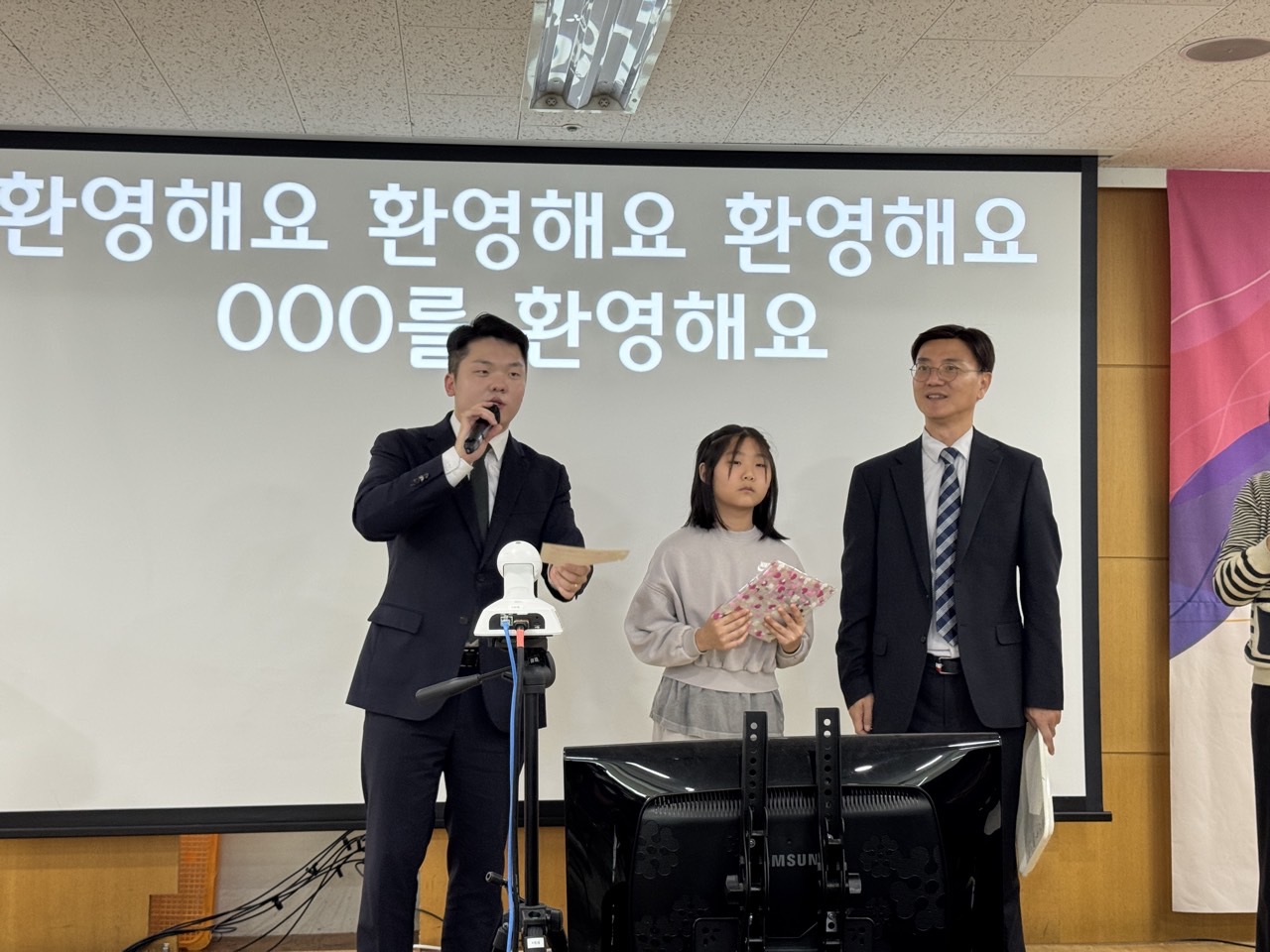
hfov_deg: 39.7
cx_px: 635
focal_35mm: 48
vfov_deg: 30.3
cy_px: 476
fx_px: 1761
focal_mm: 6.76
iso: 160
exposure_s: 1/60
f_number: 1.78
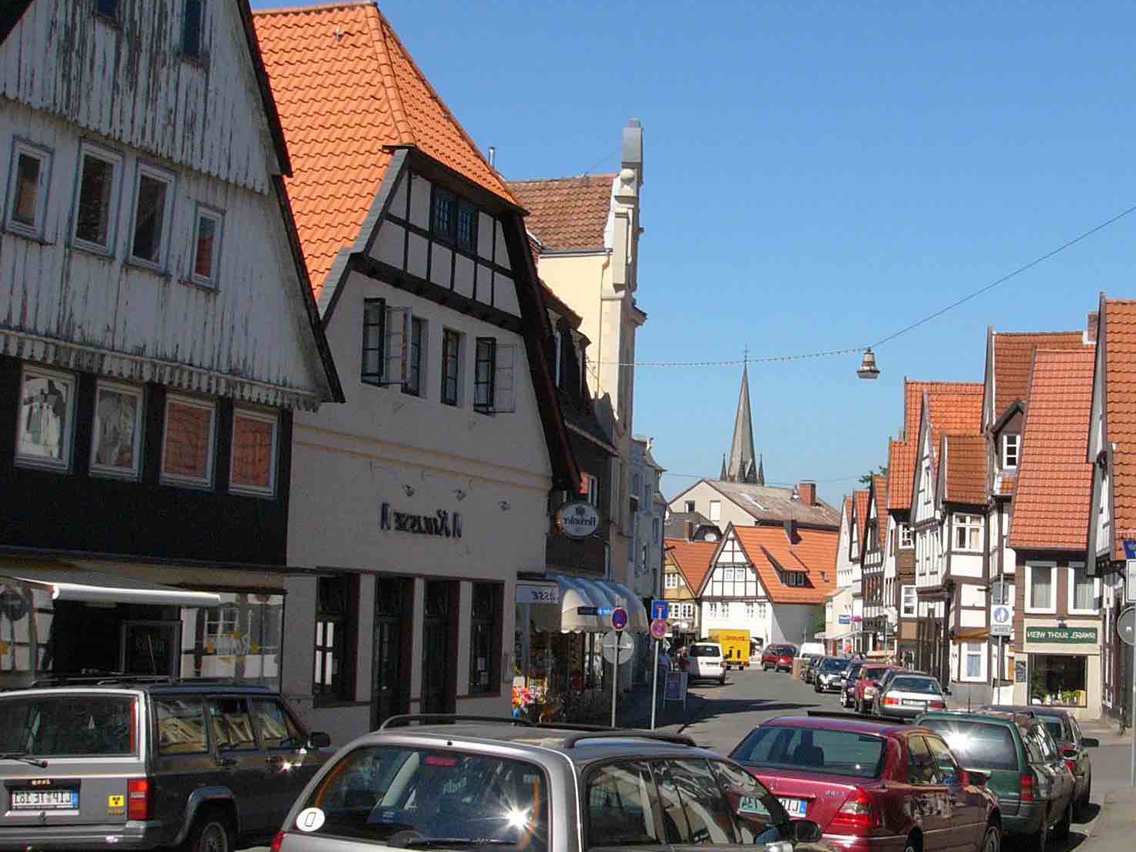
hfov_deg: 28.5
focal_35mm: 67
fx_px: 2199
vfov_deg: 21.9
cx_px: 855
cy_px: 447
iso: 100
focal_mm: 7.1
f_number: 5.6
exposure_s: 1/800
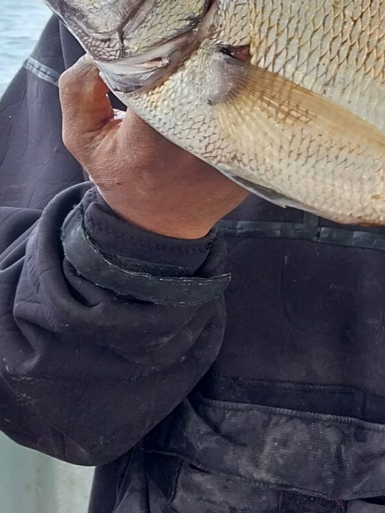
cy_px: 182
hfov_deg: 16.3
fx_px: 1305
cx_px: 409
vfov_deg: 22.2
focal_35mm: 88
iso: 25
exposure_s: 1/50
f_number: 1.8
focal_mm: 4
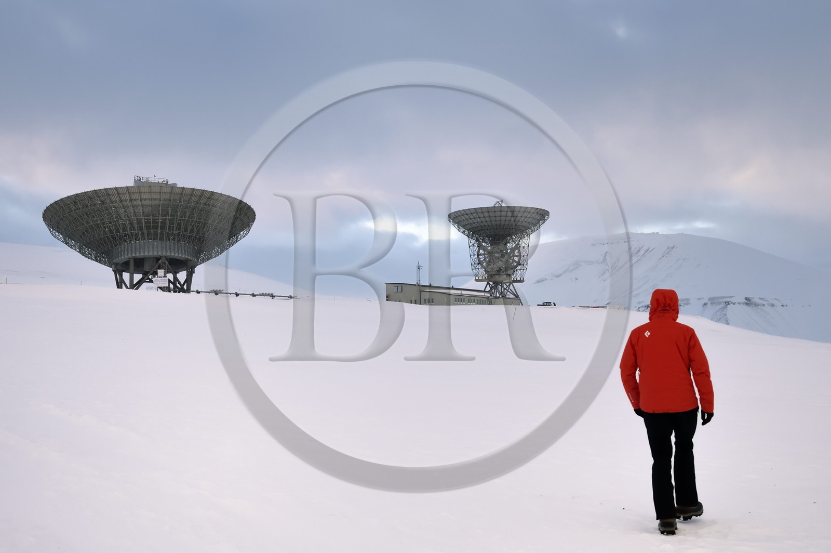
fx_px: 923
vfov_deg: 33.3
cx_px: 416
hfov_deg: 48.5
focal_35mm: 40
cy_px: 276
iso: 400
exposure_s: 1/250
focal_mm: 40
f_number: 9
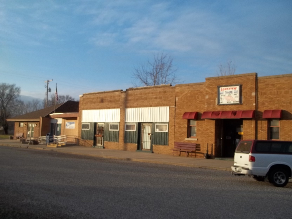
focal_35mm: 33
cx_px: 146
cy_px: 110
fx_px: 278
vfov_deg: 42.9
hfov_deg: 55.4
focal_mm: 5.9
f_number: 3.3
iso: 64
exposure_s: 1/500
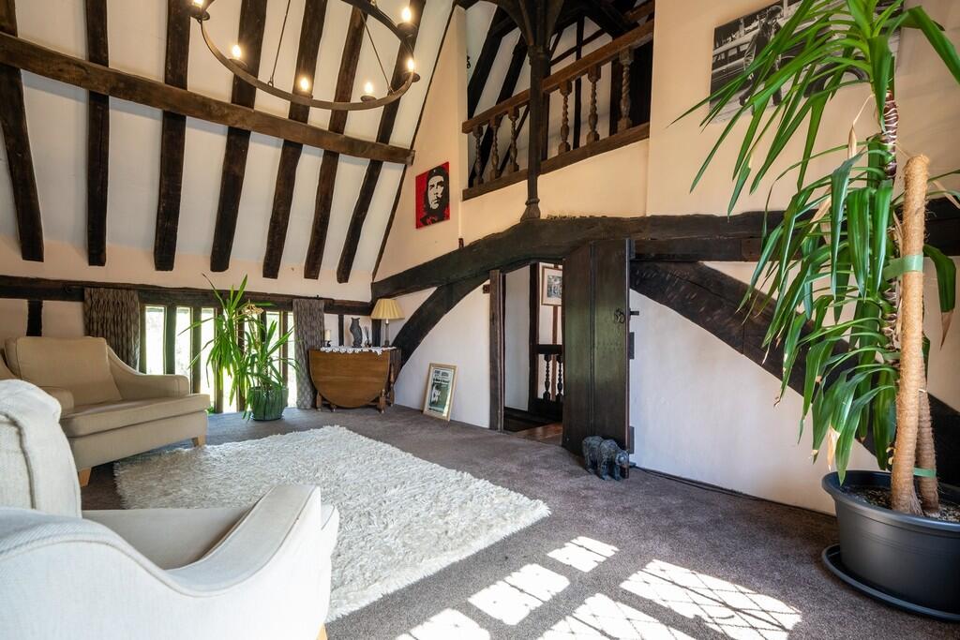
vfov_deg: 77.3
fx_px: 400
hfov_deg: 100.4
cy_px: 320
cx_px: 480
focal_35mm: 15
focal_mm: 10.1
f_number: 7.1
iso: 160
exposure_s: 1/5
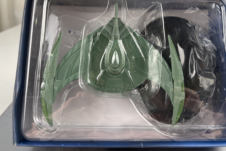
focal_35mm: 31
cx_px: 124
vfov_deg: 41.9
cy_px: 53
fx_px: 195
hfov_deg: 60.2
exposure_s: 1/101
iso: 64
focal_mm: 5.1
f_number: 1.6
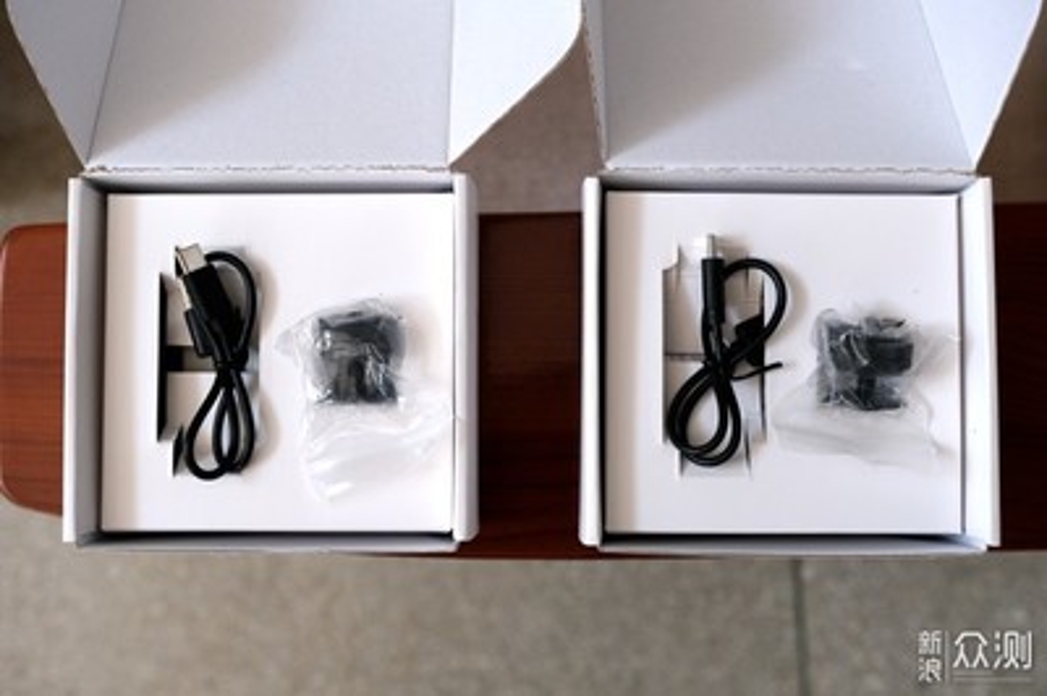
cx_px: 524
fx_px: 1133
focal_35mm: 39
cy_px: 348
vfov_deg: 34.2
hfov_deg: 49.6
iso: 1000
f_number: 4
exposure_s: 1/180
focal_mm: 25.7
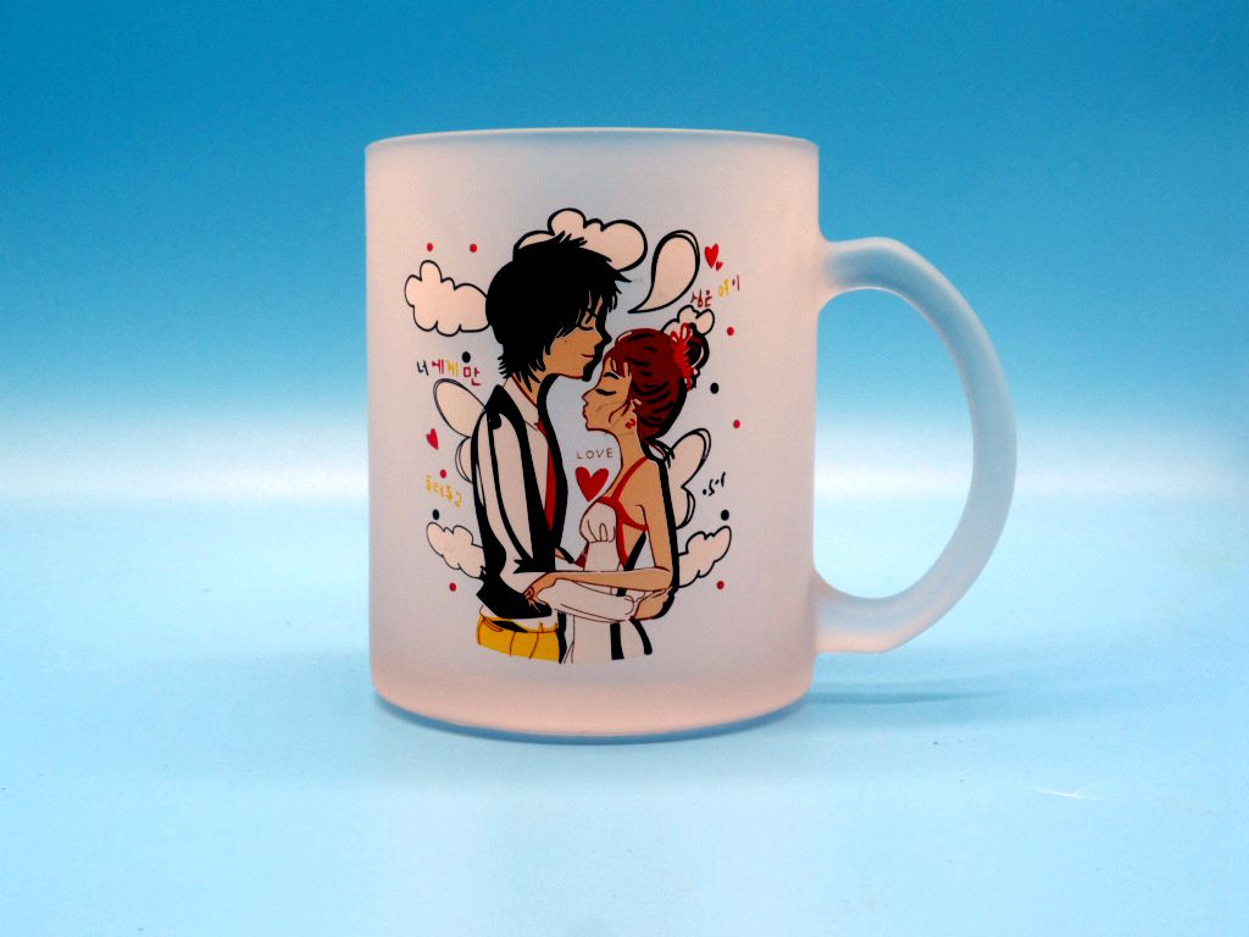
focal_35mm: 53
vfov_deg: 27.5
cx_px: 624
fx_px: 1912
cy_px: 468
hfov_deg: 36.2
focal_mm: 8.7
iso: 80
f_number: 6.3
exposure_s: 1/90
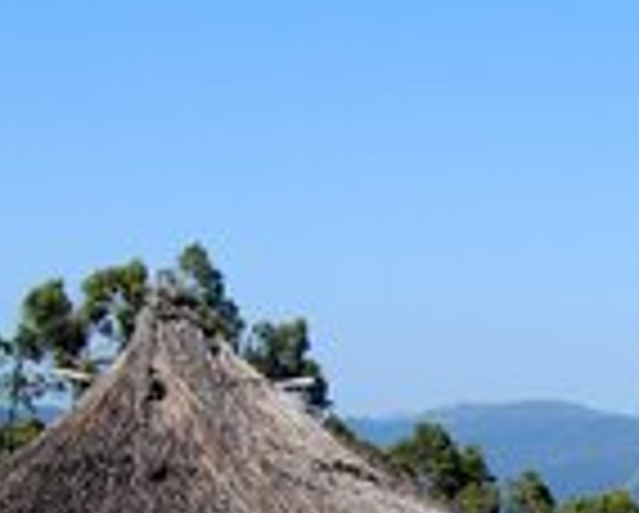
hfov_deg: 14.6
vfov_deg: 11.5
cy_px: 830
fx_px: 2405
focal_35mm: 127
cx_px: 774
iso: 100
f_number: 8
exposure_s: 1/250
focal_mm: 20
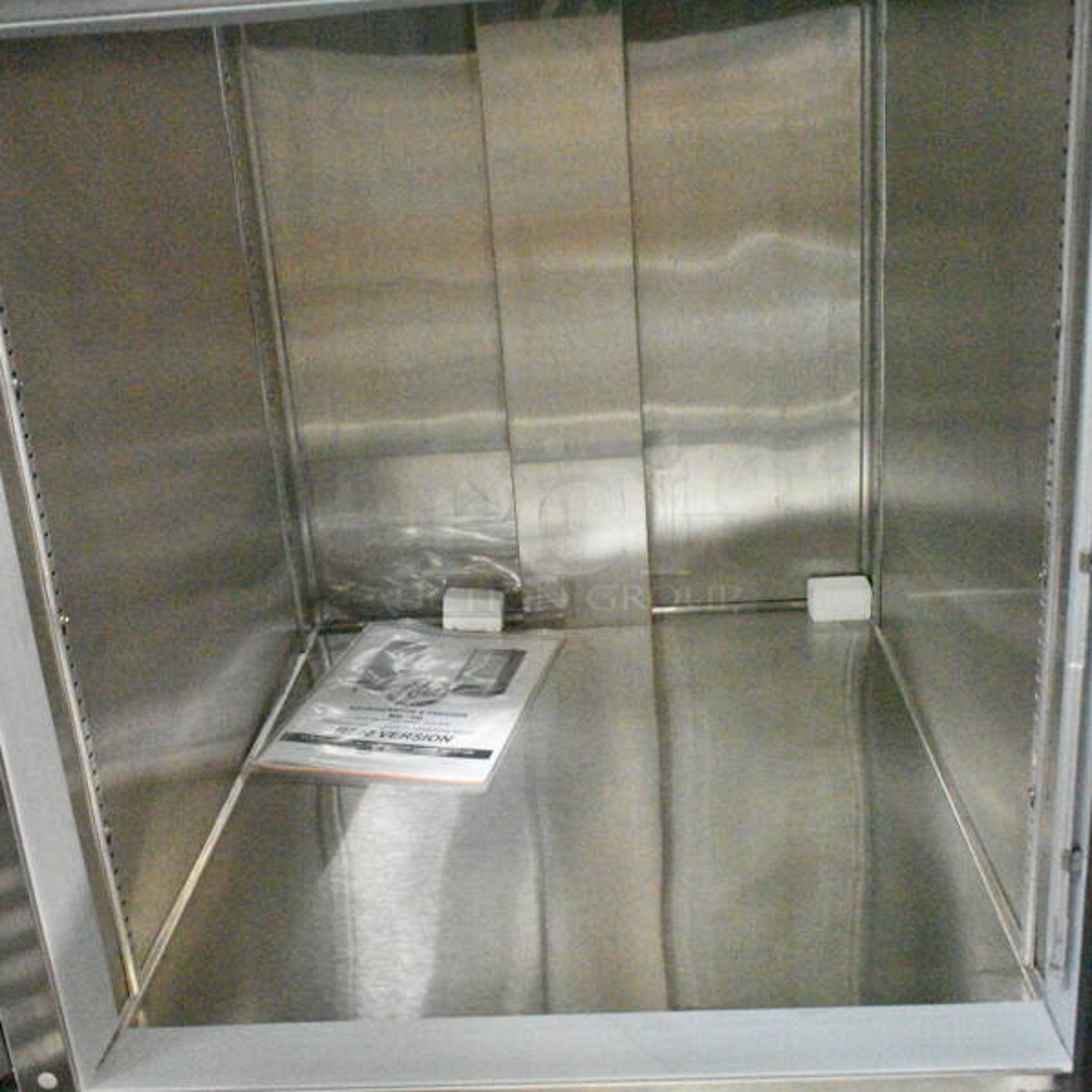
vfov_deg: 42.8
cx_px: 554
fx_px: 1392
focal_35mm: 39
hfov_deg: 42.8
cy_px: 522
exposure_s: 1/250
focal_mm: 20
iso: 25600
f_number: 8
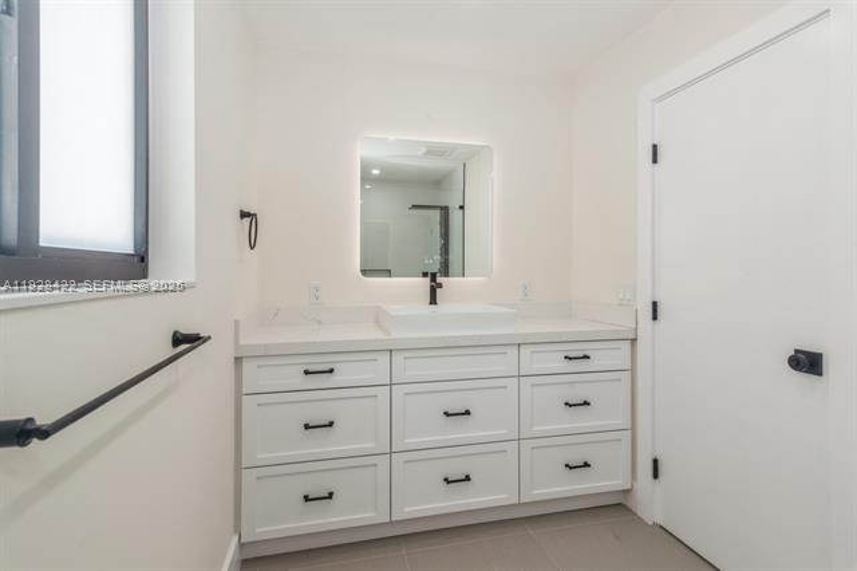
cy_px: 286
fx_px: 404
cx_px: 428
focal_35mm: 17
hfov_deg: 93.3
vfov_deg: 70.4
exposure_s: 1/20
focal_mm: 17
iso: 200
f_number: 8
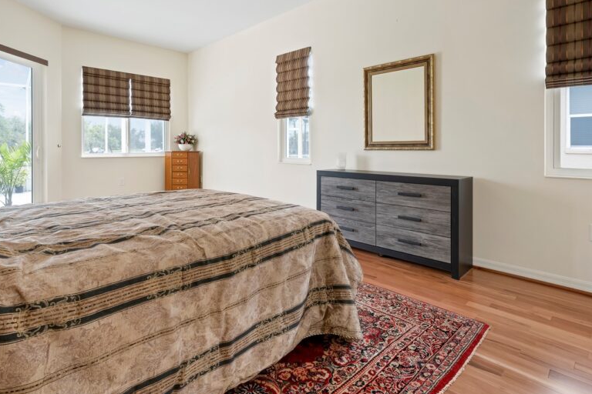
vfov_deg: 61.2
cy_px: 150
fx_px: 329
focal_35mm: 20
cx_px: 284
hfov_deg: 83.9
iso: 400
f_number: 8
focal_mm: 15
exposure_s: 1/4
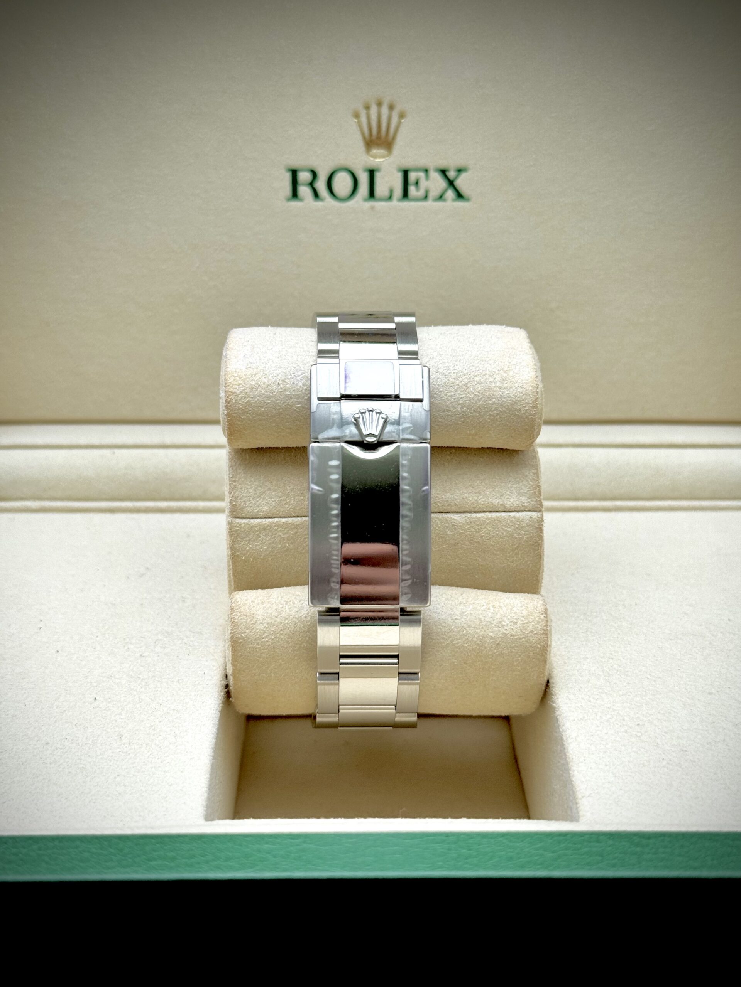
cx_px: 370
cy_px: 494
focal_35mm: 48
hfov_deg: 30.3
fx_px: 1370
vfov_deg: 39.7
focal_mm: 6.76
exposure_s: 1/166
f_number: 1.78
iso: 50
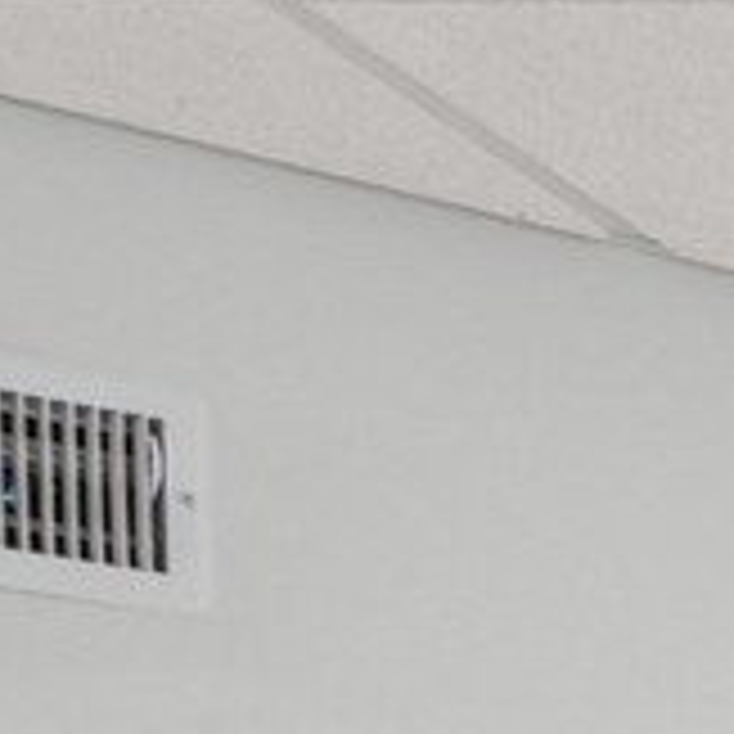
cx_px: 3341
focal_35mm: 190
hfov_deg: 6.5
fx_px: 4563
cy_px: 2085
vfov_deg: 8.1
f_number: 8
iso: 250
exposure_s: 1/5
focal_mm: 15
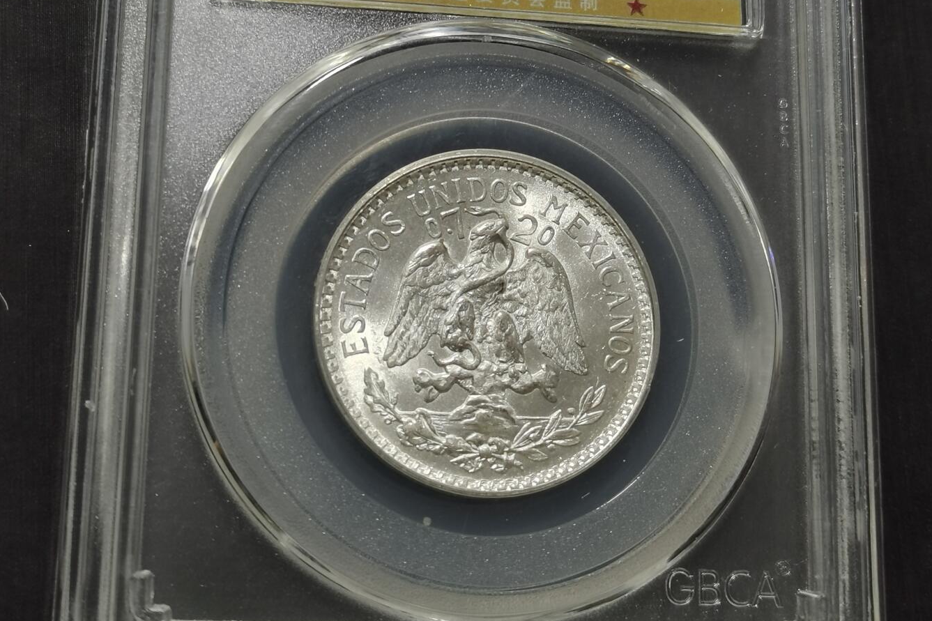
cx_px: 469
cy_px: 116
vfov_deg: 17.6
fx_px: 1993
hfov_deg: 26.3
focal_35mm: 77
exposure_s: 1/100
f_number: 1.8
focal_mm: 5.58
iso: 50
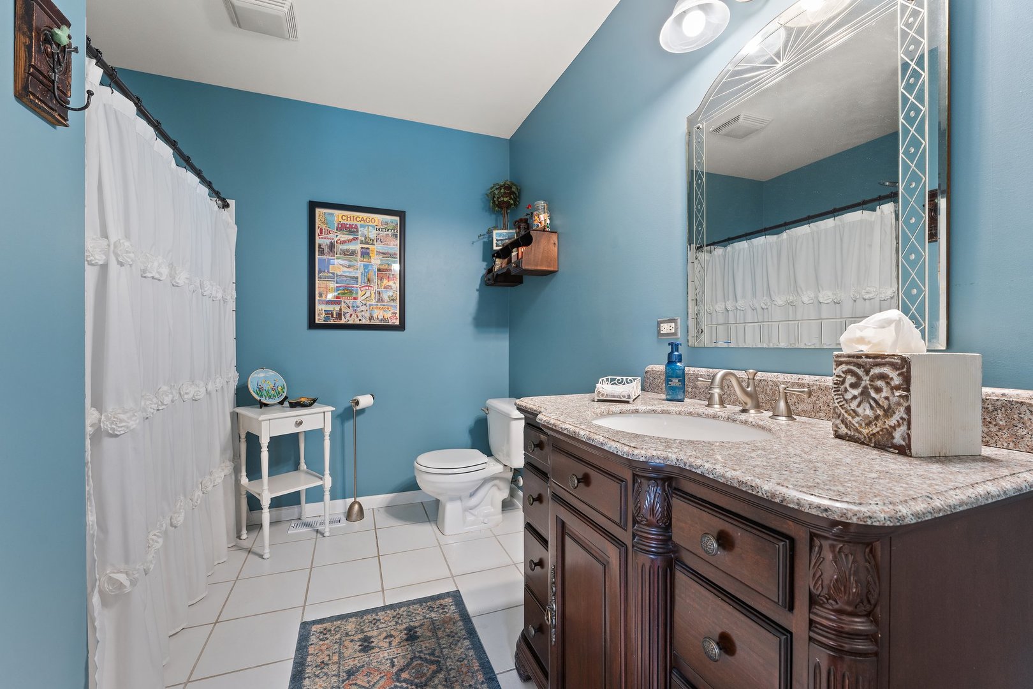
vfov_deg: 78.1
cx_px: 516
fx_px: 425
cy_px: 344
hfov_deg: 101.1
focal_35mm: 15
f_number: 9
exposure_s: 1.6
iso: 400
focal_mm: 14.8
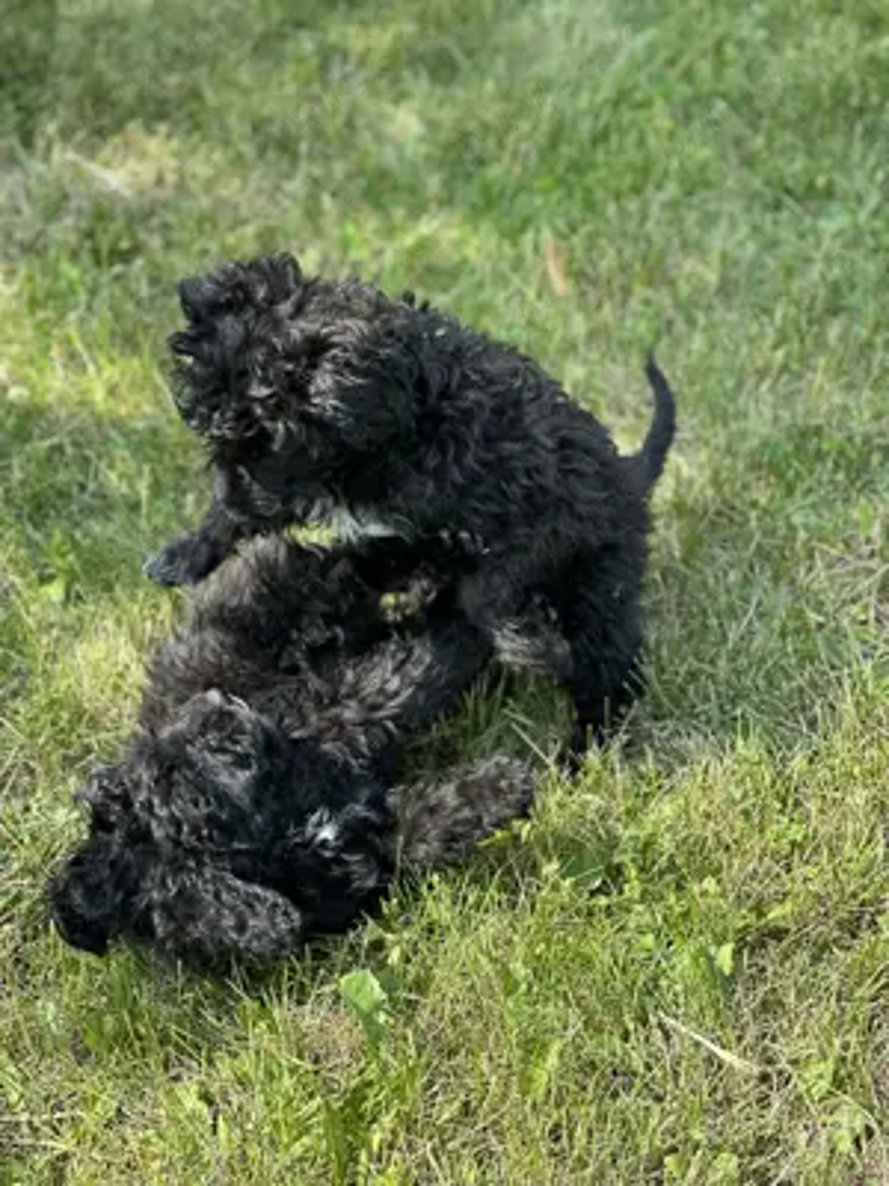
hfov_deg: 19.1
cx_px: 444
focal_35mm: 77
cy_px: 593
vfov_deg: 25.3
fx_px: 2637
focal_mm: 9
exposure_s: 1/121
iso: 32
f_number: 2.8
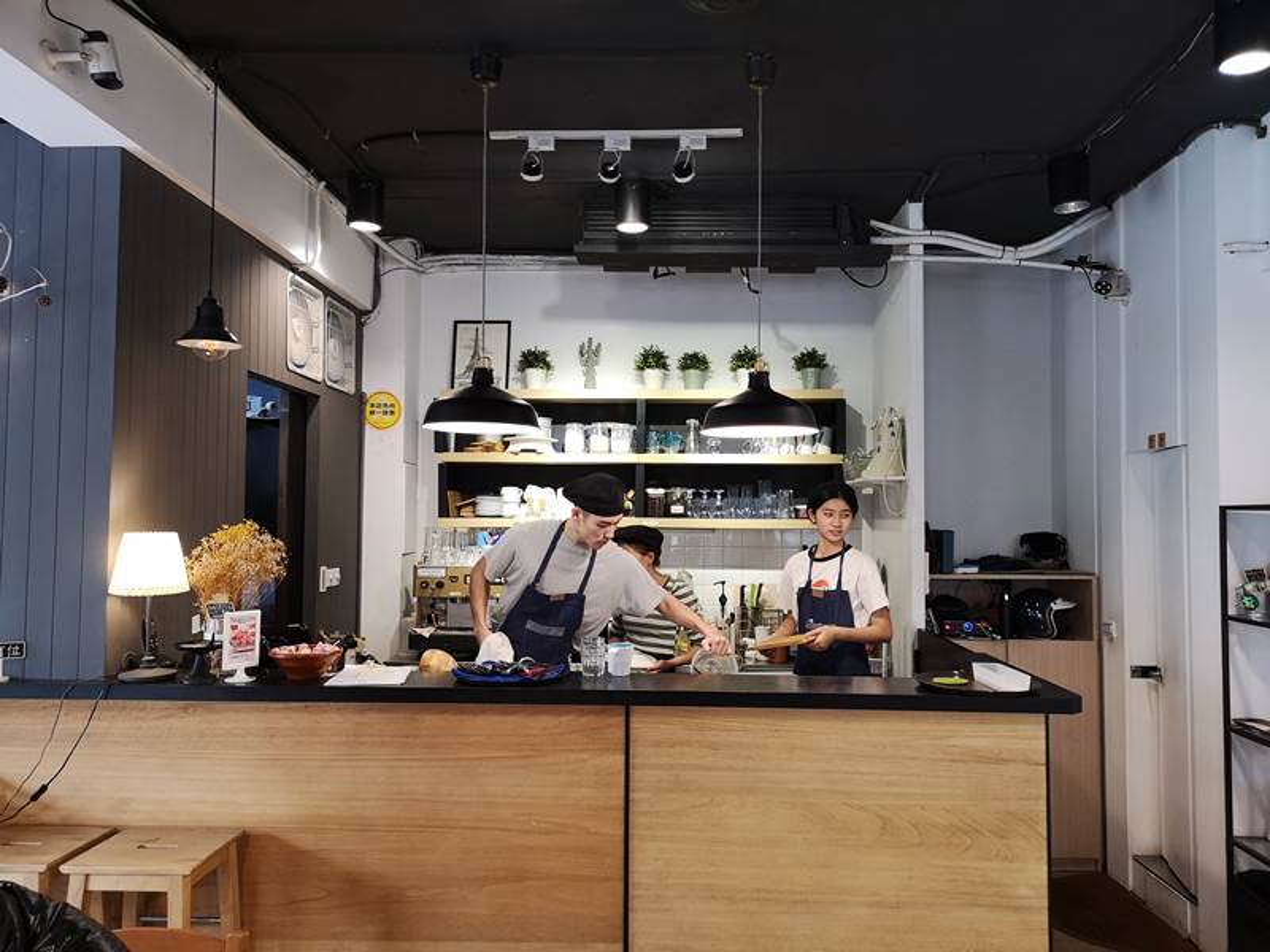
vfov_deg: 51.4
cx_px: 635
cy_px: 476
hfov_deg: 65.3
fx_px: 991
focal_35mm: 27
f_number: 1.8
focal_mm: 3.95
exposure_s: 1/30
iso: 200
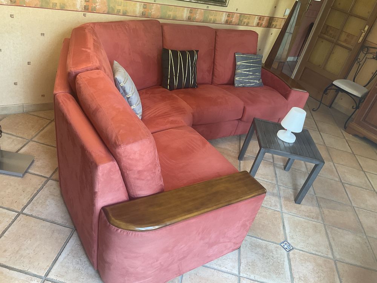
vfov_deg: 48.2
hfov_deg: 61.7
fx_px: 316
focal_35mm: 29
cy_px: 142
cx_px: 188
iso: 64
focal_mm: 3
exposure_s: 1/50
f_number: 1.8
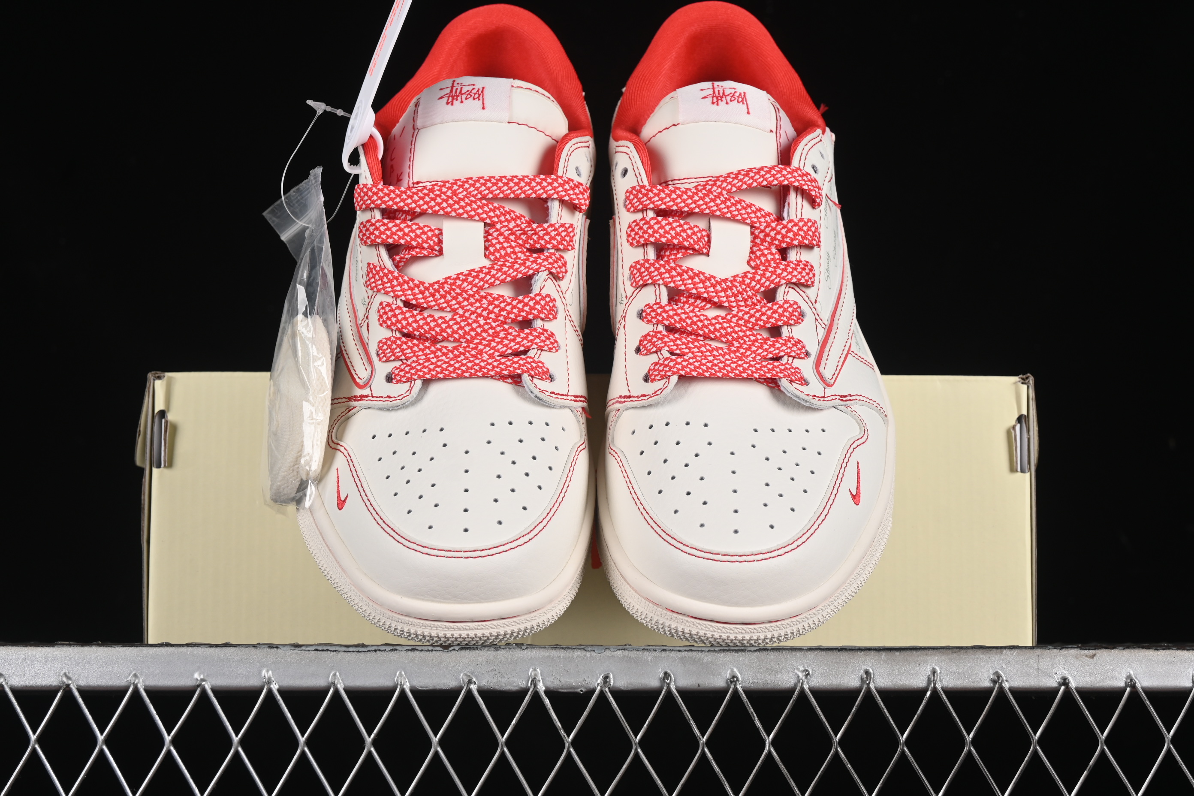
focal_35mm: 75
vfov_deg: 18.2
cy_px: 398
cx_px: 597
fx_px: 2487
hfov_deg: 27.0
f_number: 8
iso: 160
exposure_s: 1/80
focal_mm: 50
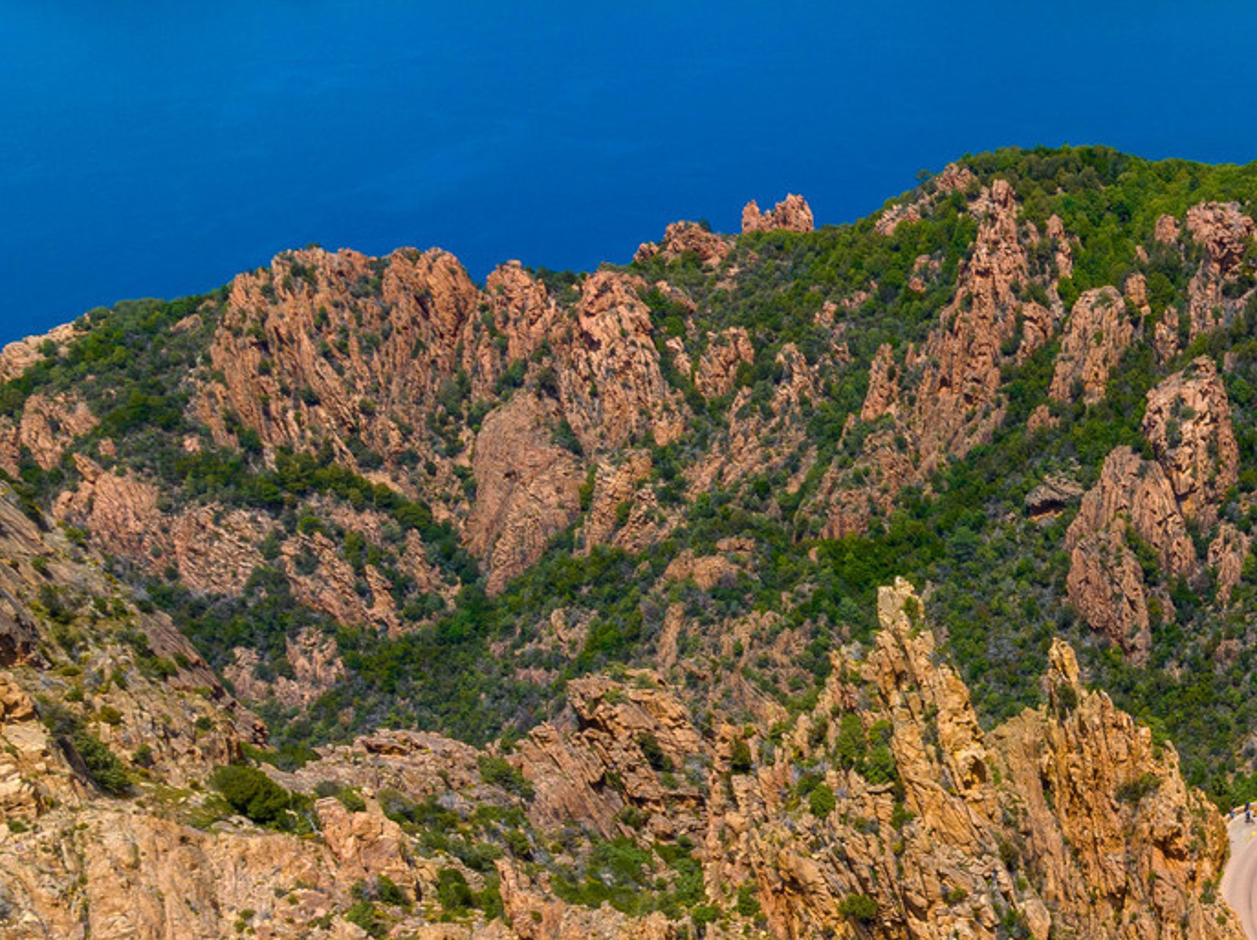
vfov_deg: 24.8
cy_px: 955
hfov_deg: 30.6
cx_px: 1393
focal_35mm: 56
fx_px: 2031
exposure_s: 1/160
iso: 100
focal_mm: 12.3
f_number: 11
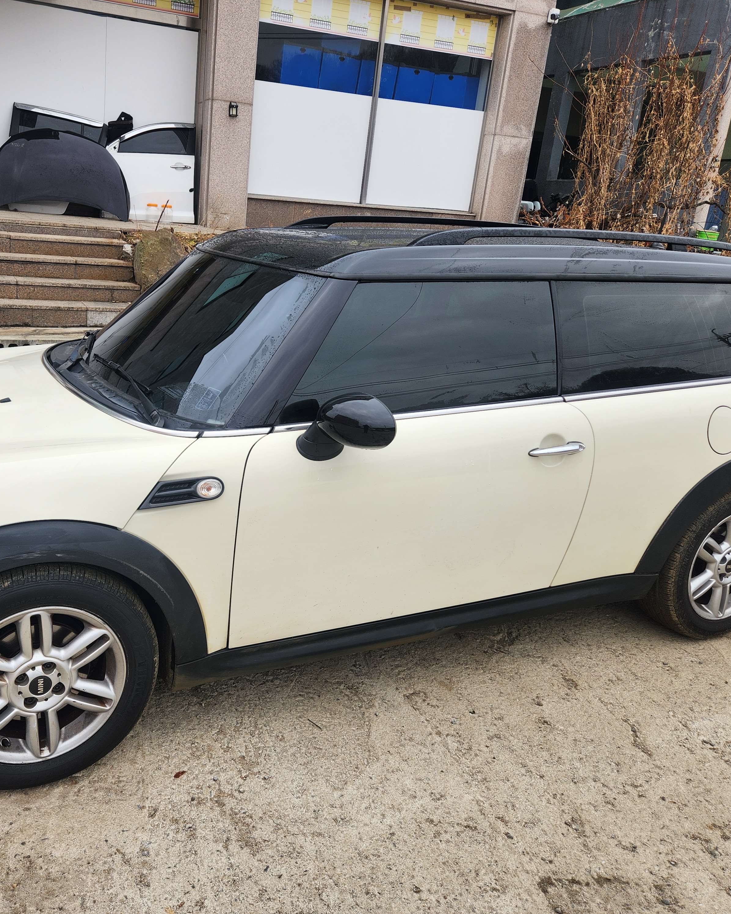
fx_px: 811
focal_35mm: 30
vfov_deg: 58.8
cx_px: 264
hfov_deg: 48.0
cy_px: 456
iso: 20
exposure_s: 1/213
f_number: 1.8
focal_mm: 5.4
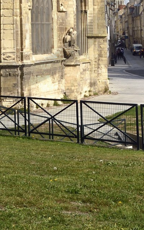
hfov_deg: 10.6
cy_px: -73
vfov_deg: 16.2
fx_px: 766
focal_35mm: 122
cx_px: -28
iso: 200
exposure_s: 1/250
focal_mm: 32
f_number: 14
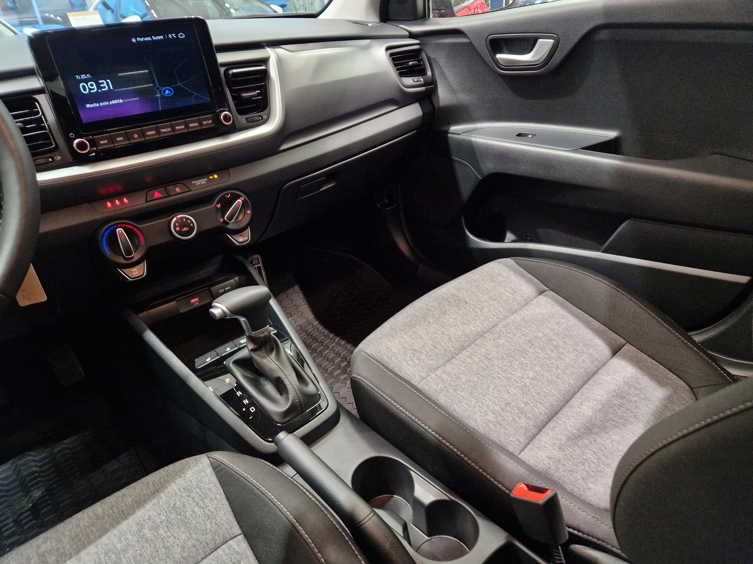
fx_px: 500
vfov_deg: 58.9
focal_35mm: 23
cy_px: 282
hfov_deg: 73.9
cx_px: 376
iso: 800
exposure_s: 1/100
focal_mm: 5.4
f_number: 1.8
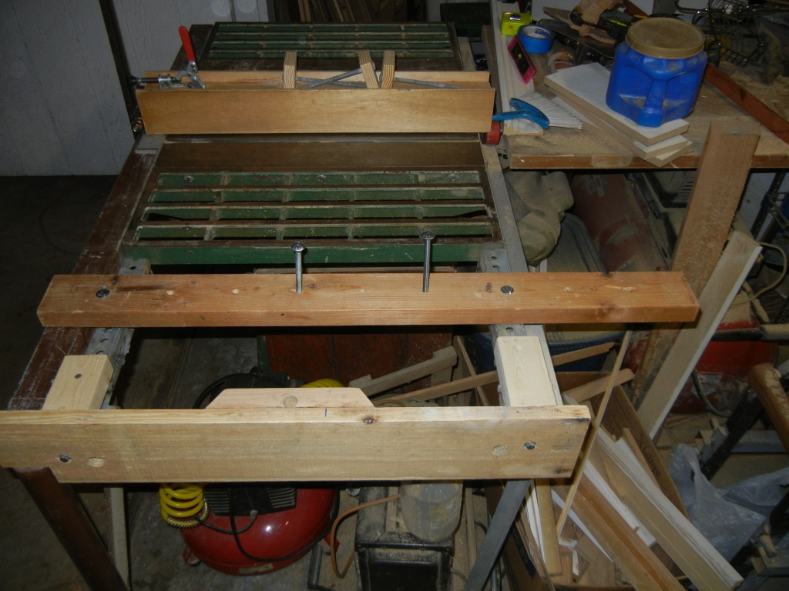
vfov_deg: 46.8
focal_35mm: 30
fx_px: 684
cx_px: 394
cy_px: 296
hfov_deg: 60.0
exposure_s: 1/30
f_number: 3.5
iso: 200
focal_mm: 5.4
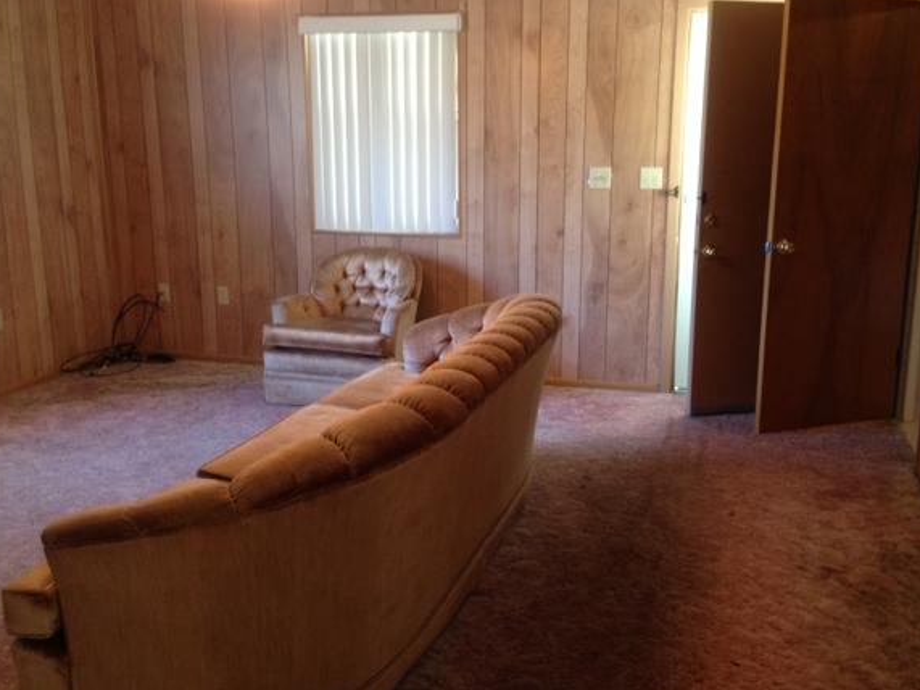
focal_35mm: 37
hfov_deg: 50.1
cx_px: 472
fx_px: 983
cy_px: 345
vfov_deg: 38.7
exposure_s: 1/20
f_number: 2.4
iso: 160
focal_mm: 4.12
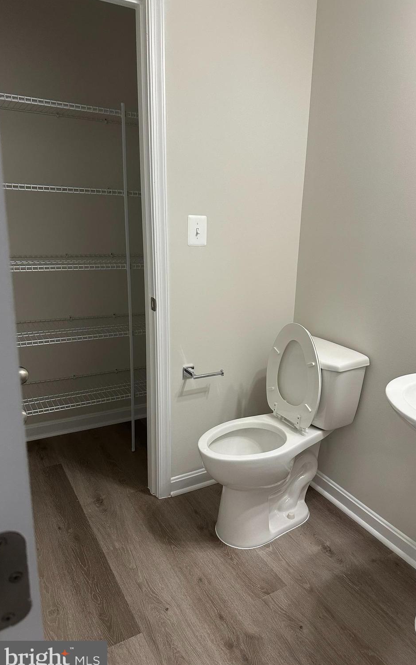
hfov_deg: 47.3
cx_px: 252
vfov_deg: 70.4
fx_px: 472
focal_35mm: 26
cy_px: 337
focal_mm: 6.86
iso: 250
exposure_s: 1/120
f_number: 1.78
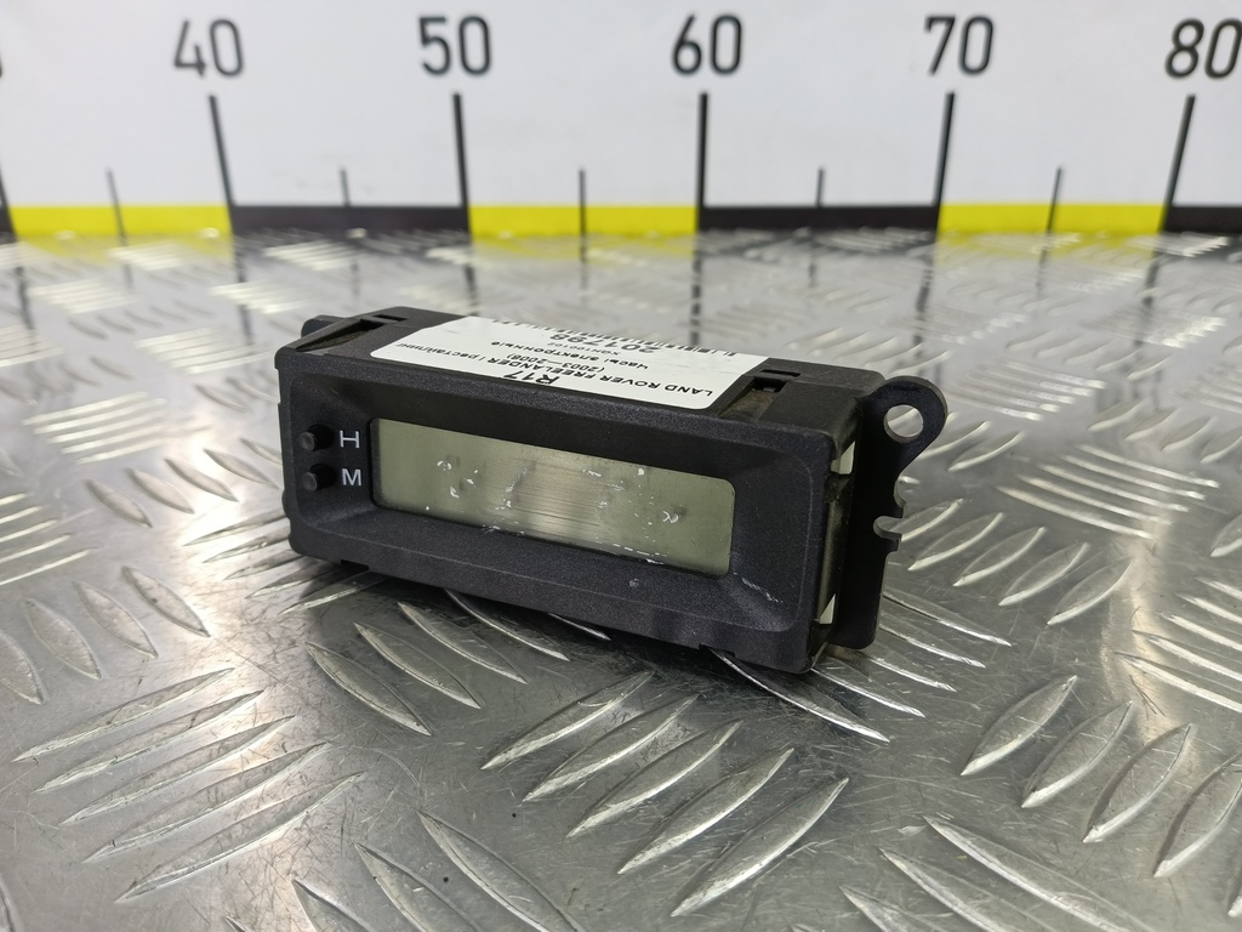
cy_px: 466
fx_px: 825
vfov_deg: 58.9
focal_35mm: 23
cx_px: 621
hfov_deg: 73.9
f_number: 1.6
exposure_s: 1/50
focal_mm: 4.11
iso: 125
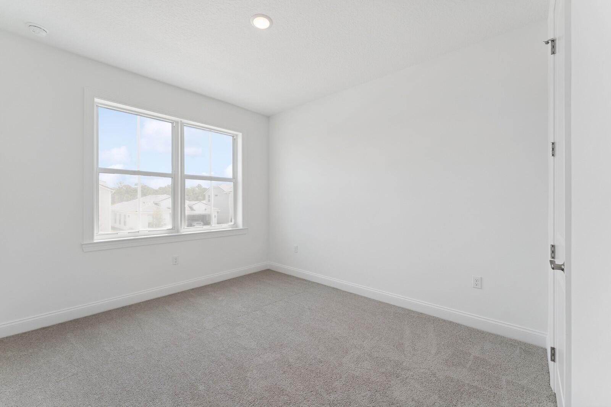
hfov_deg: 104.3
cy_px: 204
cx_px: 306
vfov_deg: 81.2
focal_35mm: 14
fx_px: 238
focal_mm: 14
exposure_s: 1/10
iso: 160
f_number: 8
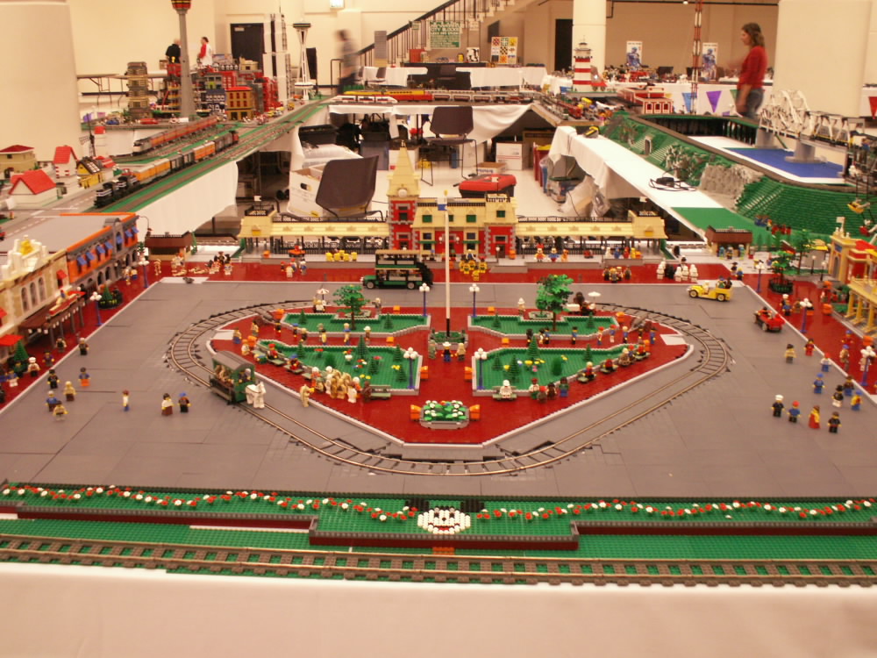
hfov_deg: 52.6
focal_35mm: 35
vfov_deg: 40.7
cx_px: 438
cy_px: 329
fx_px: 887
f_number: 2.8
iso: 160
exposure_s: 1/6
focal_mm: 5.86
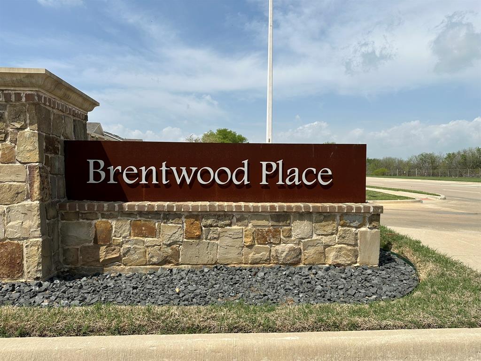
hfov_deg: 71.6
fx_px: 333
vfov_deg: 56.8
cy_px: 180
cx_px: 240
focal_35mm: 24
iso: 80
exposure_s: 1/5000
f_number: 1.78
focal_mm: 6.86
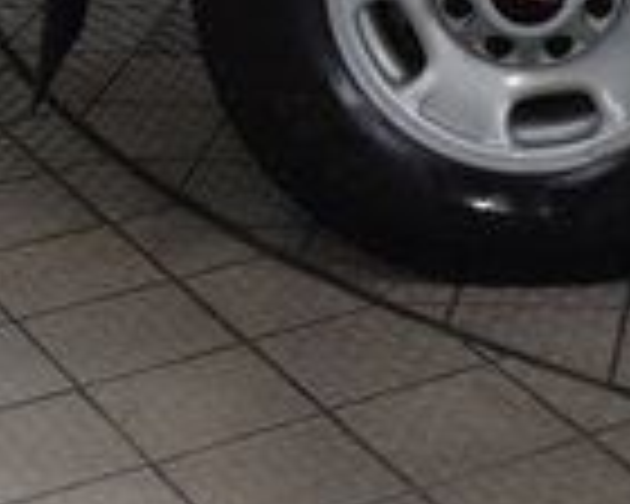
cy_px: -281
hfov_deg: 13.3
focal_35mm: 142
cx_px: 680
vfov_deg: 10.5
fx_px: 2648
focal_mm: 22
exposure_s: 1/60
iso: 800
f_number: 3.8
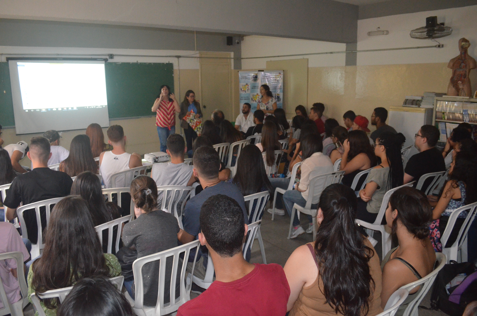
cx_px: 238
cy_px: 158
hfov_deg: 67.5
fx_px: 357
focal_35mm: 27
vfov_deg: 47.7
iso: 3200
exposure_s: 1/60
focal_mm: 18
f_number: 3.5
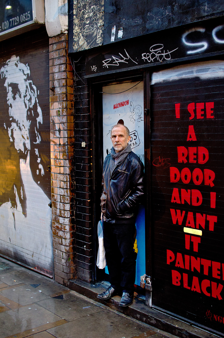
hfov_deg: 29.7
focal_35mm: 45
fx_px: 422
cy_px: 169
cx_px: 112
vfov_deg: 43.7
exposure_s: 1/100
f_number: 2
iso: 500
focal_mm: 30
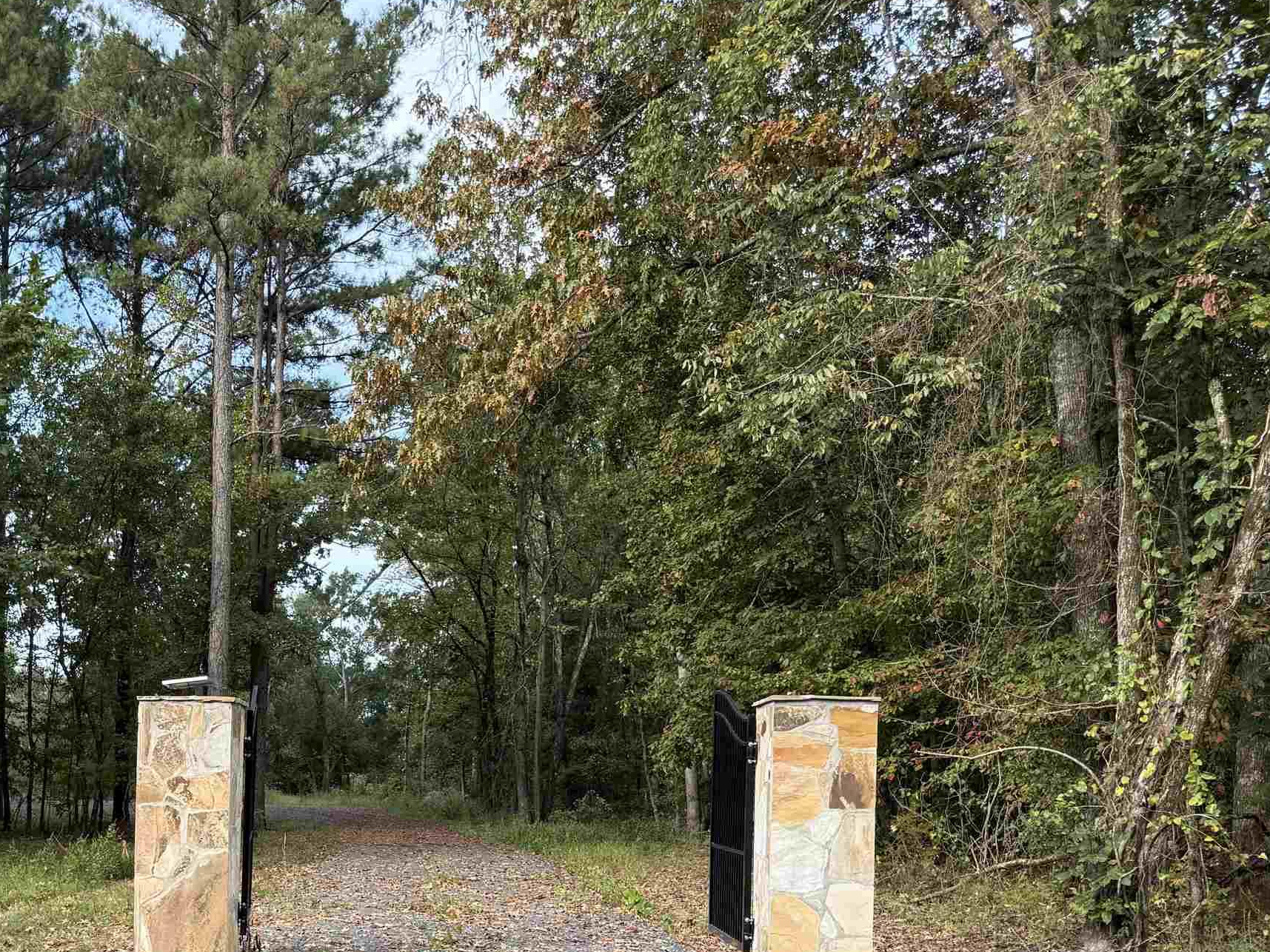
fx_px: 1577
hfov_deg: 41.9
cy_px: 784
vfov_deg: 32.5
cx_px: 246
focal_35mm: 43
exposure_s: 1/602
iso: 80
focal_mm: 6.76
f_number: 1.78
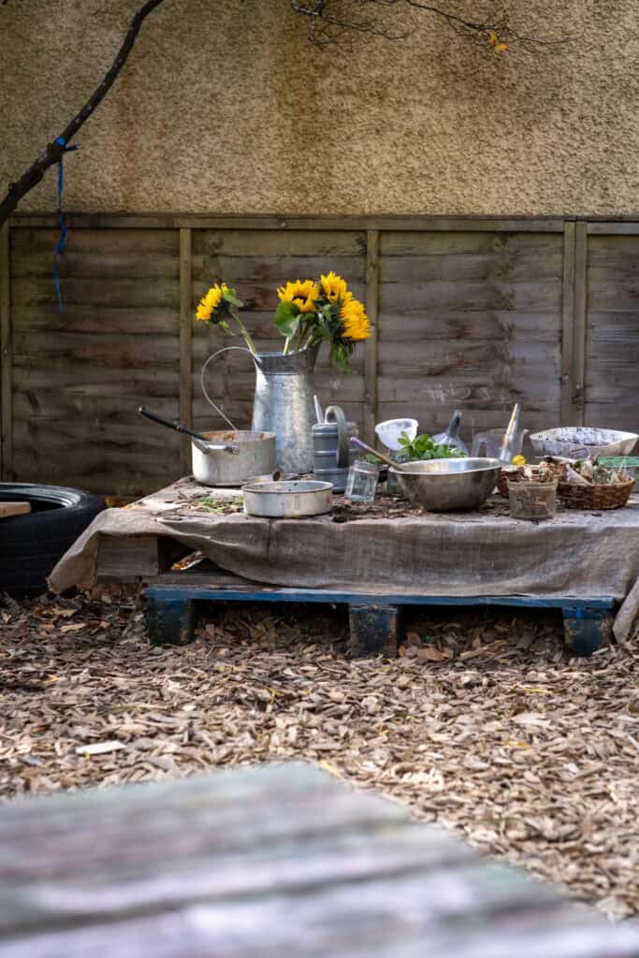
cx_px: 320
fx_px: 2236
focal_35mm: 84
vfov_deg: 24.2
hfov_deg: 16.3
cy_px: 479
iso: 250
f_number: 4
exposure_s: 1/640
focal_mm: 56
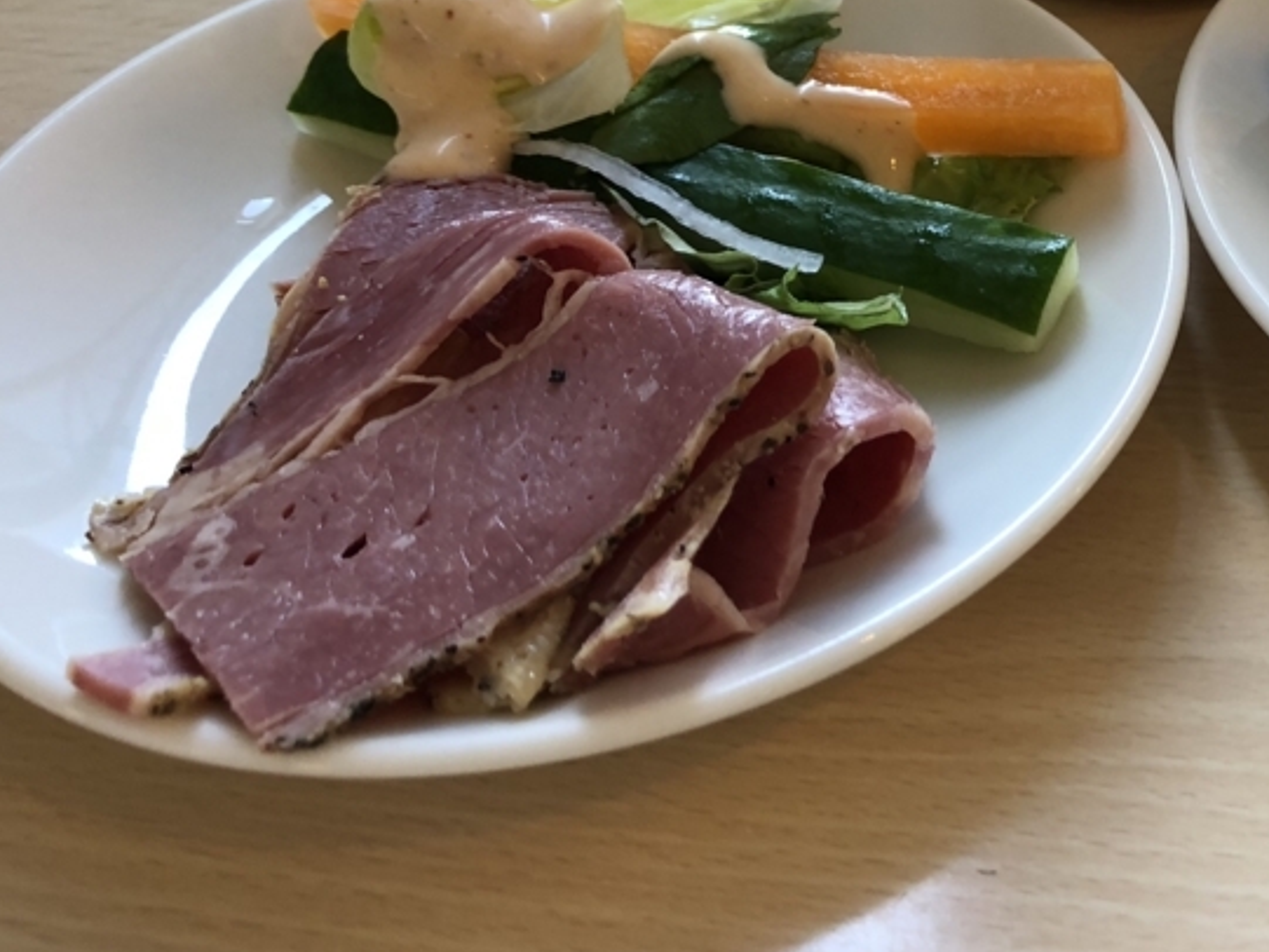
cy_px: 96
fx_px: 1943
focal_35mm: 53
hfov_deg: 34.0
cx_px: 1163
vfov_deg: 26.6
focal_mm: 4
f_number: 1.8
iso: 40
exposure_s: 1/20
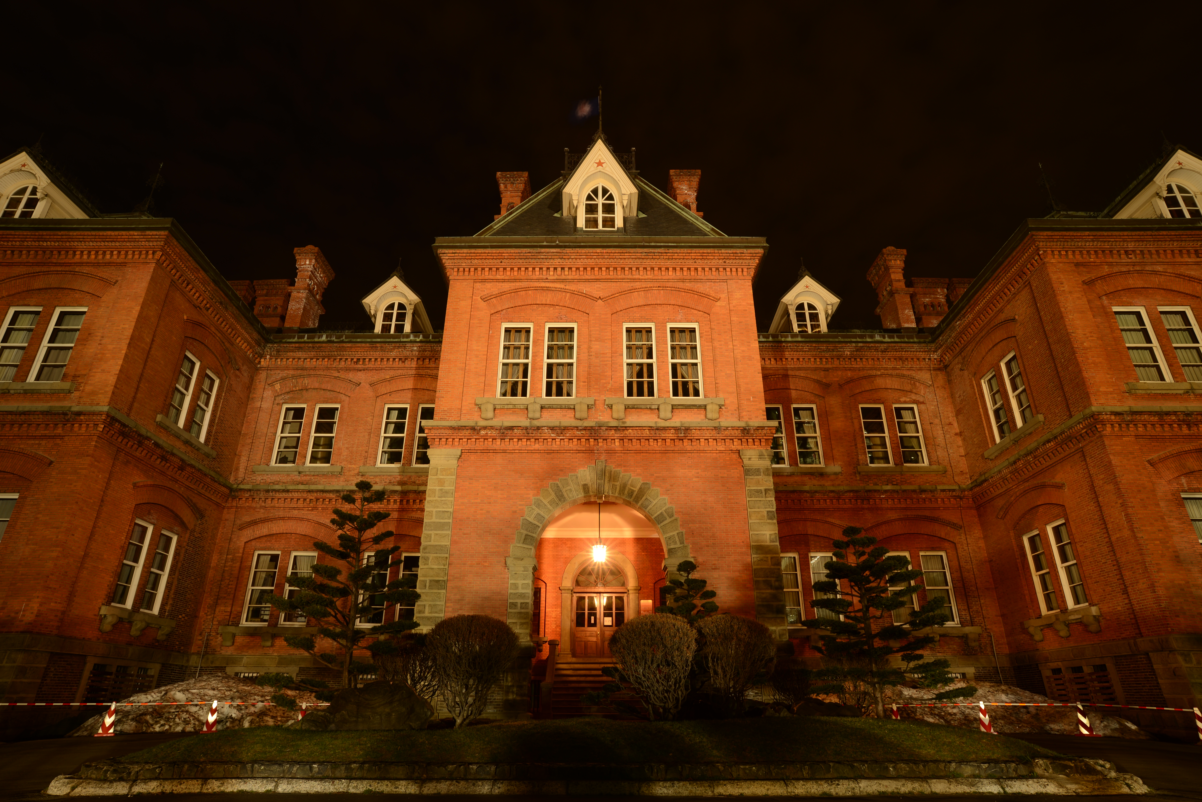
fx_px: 668
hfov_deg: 84.0
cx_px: 601
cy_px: 401
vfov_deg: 62.0
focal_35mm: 20
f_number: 8
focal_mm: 20
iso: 100
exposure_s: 6
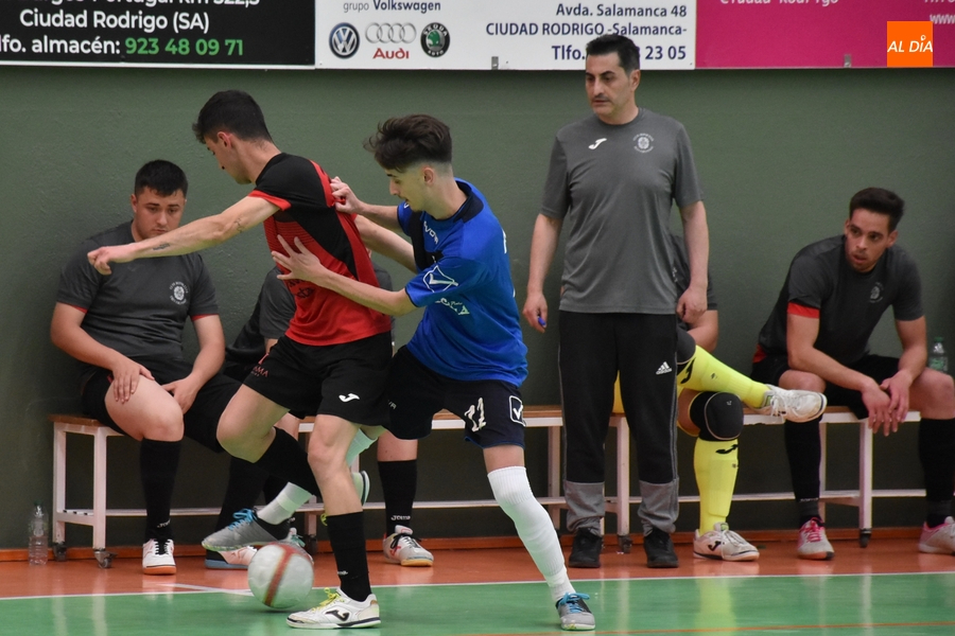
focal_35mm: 210
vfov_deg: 6.5
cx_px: 478
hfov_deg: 9.8
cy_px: 318
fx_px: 5570
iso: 3200
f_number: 5.6
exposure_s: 1/500
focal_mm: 140
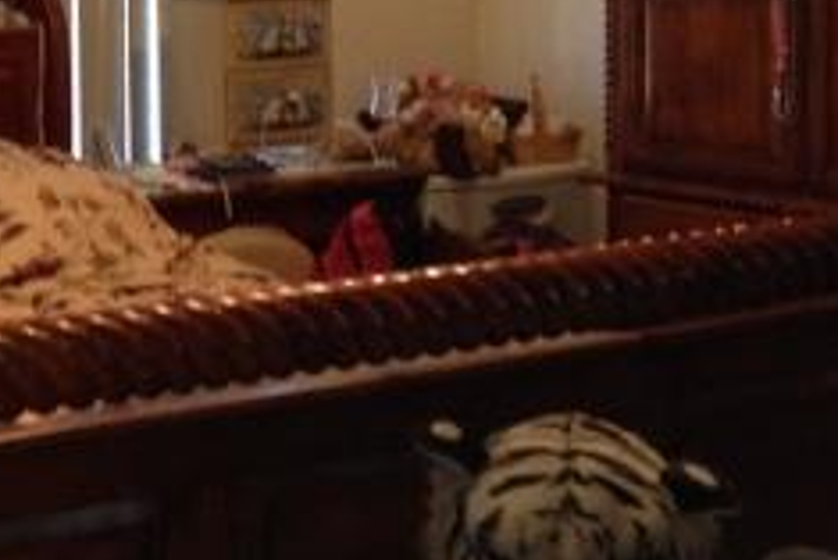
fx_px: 2306
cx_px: -171
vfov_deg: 13.7
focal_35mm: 99
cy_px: 29
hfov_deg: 19.4
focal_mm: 4.28
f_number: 2.4
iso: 250
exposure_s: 1/20
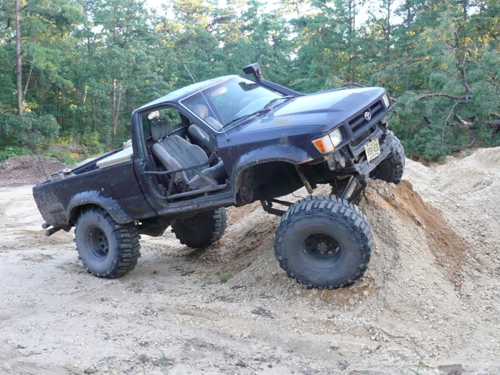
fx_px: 607
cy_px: 188
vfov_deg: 34.3
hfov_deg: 44.8
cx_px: 250
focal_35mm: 42
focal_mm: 4.6
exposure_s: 1/40
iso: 200
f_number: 3.3
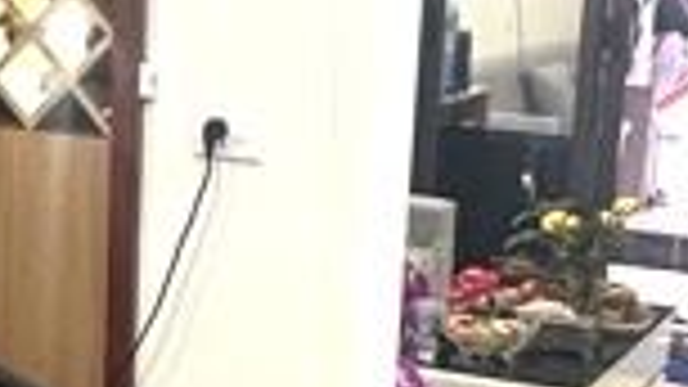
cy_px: 284
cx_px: -130
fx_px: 1860
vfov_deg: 11.8
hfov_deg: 19.7
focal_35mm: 102
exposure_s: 1/50
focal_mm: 2.22
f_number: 2.2
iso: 250
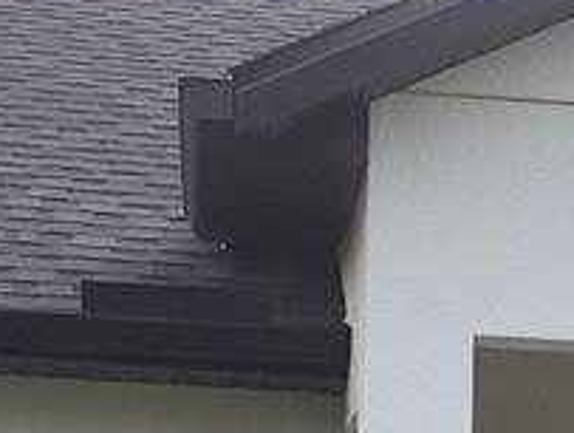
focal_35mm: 156
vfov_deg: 9.0
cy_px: 863
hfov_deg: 12.4
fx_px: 2591
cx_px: 619
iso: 25
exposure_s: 1/120
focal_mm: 3.3
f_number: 2.4
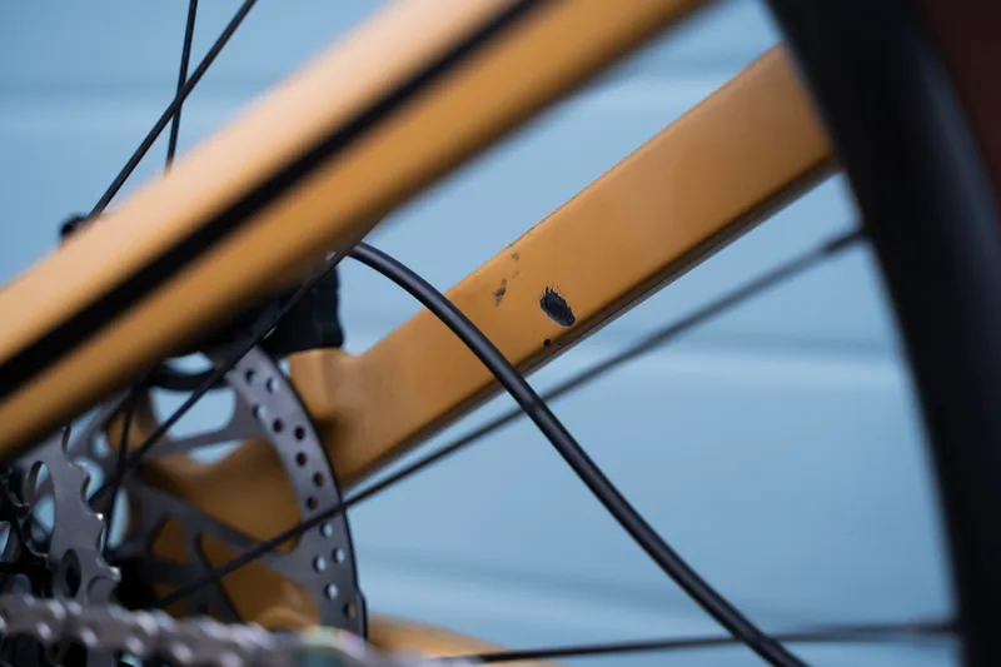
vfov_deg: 20.9
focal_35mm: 65
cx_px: 500
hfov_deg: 31.0
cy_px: 334
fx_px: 1807
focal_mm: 65
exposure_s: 1/500
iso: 500
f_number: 3.5
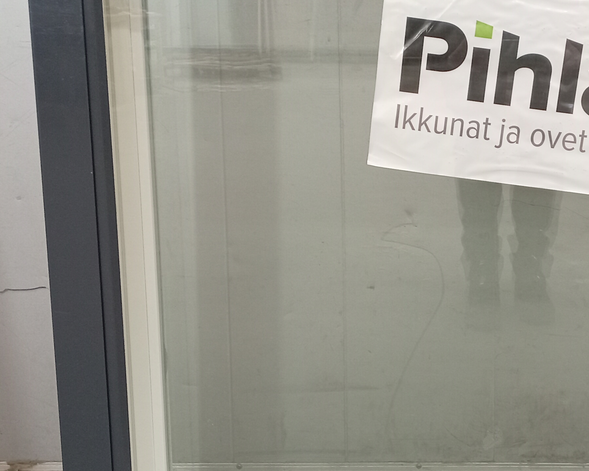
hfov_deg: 30.6
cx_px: 481
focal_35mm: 60
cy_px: 252
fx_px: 1046
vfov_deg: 25.4
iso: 968
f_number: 1.8
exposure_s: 1/20
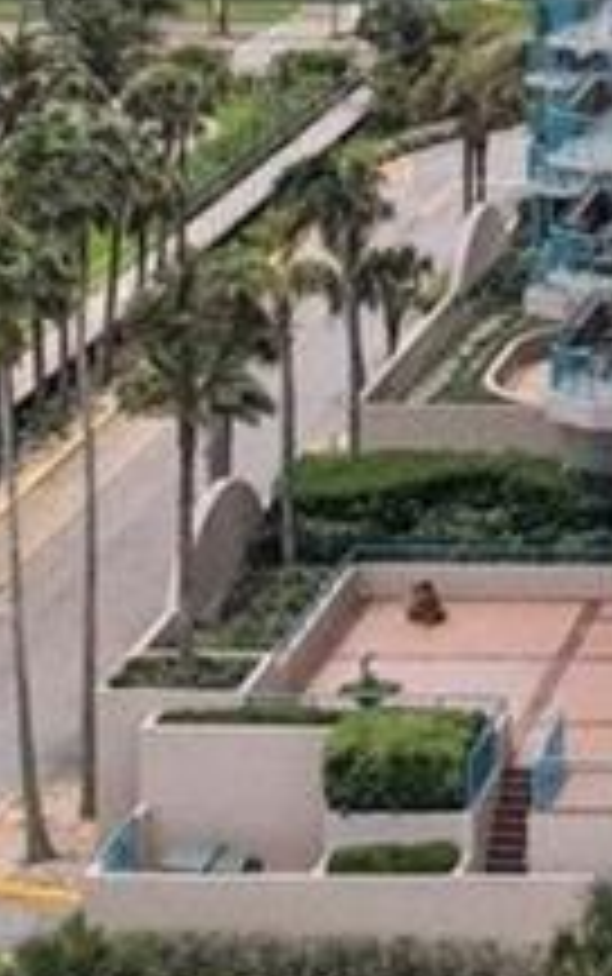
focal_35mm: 165
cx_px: 1242
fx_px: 4395
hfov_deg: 7.6
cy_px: -594
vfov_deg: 12.0
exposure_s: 1/2000
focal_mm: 8.4
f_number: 2.8
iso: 400
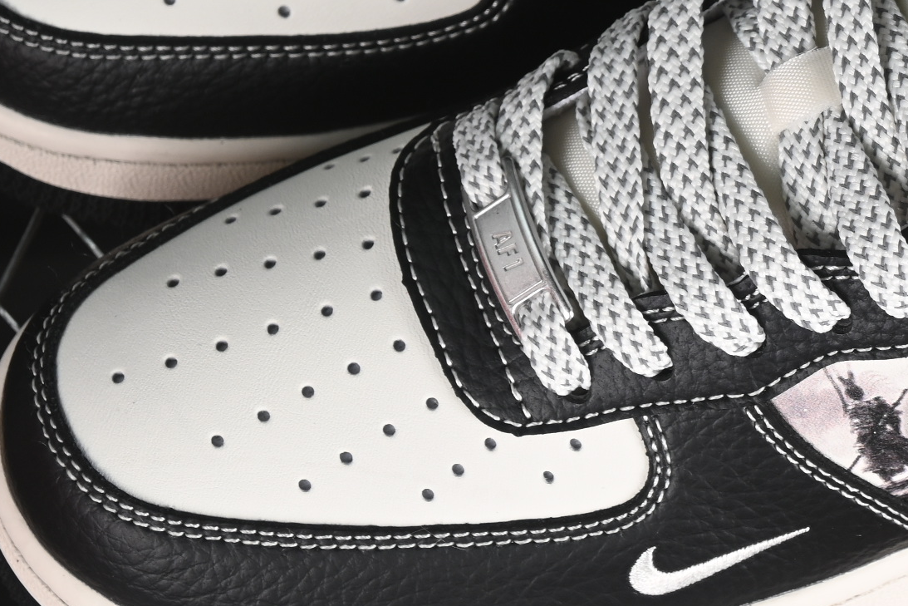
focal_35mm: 191
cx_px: 798
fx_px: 4818
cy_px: 66
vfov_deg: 7.2
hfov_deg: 10.7
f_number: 6.3
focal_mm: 50
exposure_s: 1/50
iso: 160
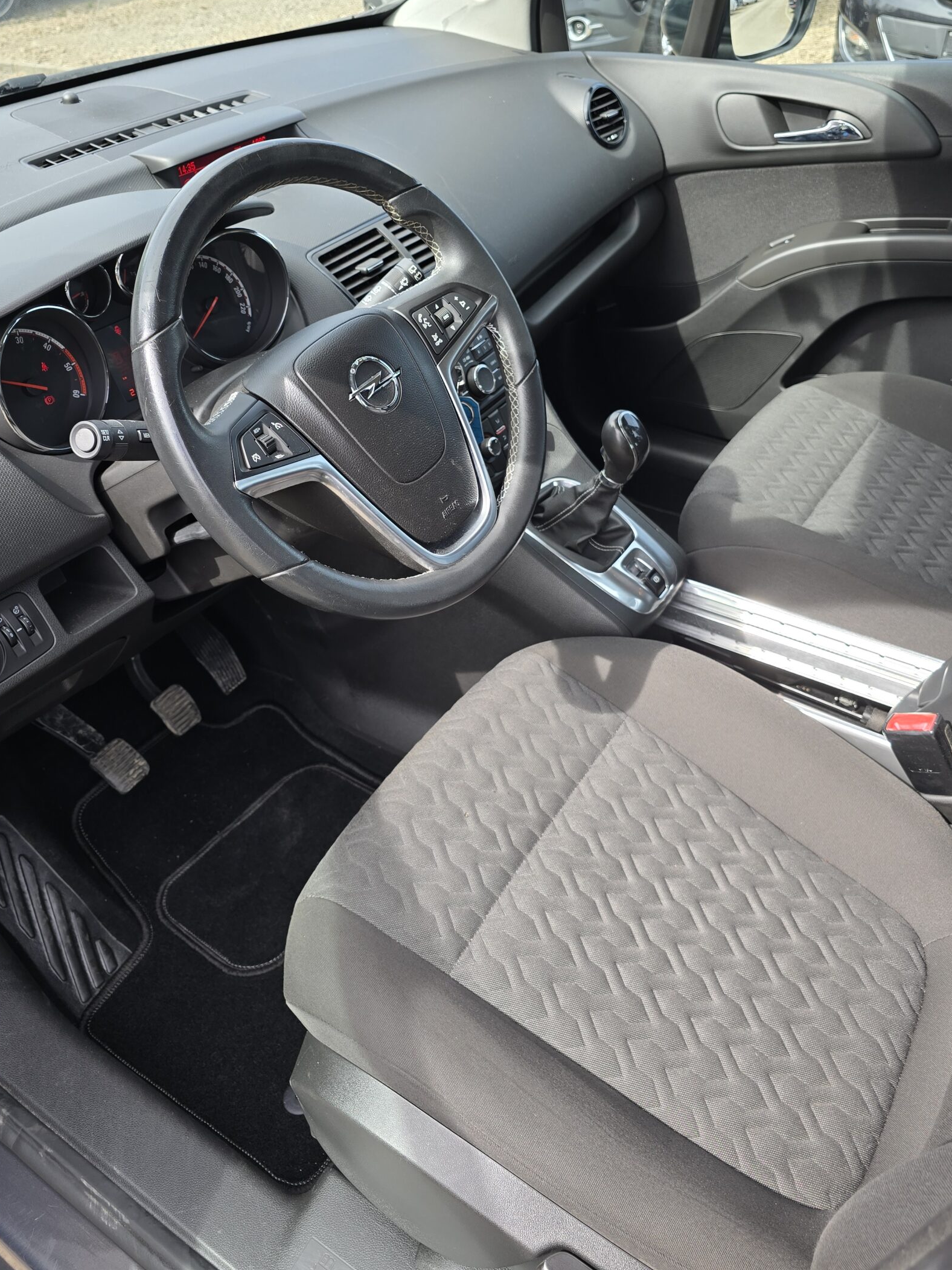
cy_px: 546
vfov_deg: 63.2
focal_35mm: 28
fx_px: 1027
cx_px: 455
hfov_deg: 49.7
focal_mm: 6.3
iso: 16
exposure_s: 1/180
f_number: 1.7
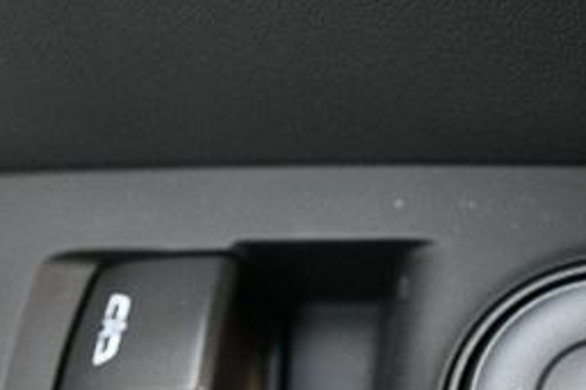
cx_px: 397
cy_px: 422
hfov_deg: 18.2
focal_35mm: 112
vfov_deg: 12.0
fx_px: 1822
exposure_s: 1/60
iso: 3600
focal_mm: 30
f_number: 4.5
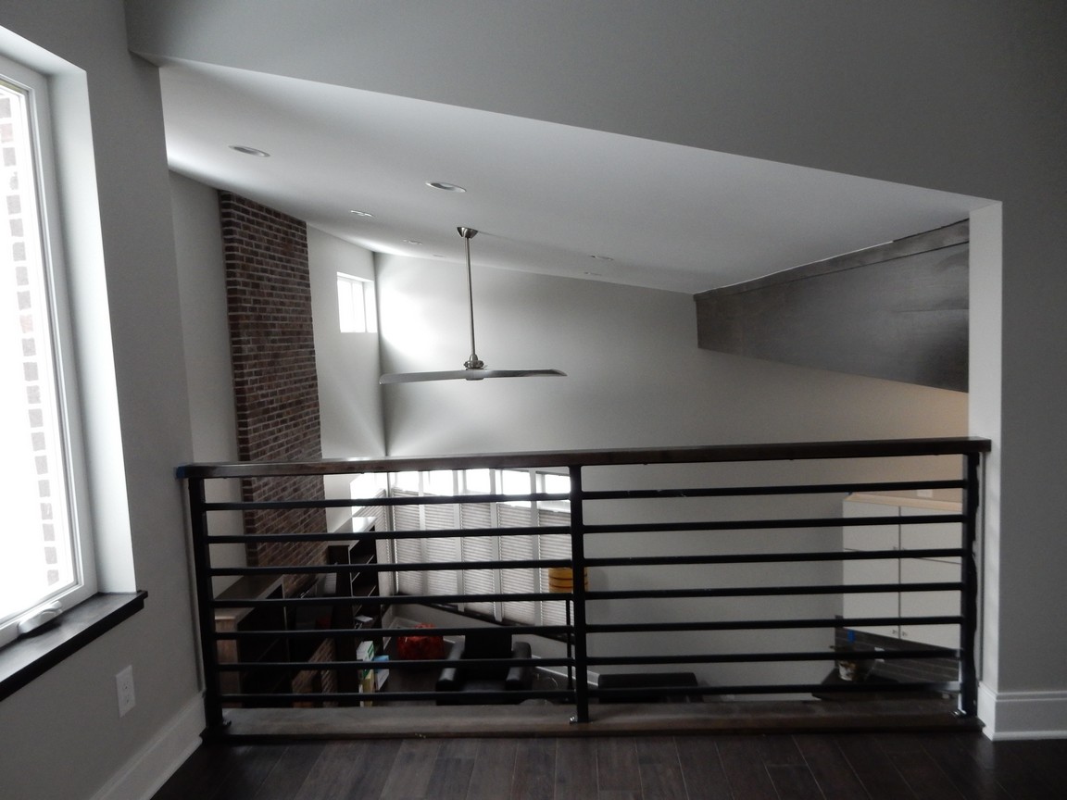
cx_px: 534
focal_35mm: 25
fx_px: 771
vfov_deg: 54.9
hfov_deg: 69.4
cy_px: 400
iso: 400
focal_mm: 4.5
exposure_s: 1/80
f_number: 3.7
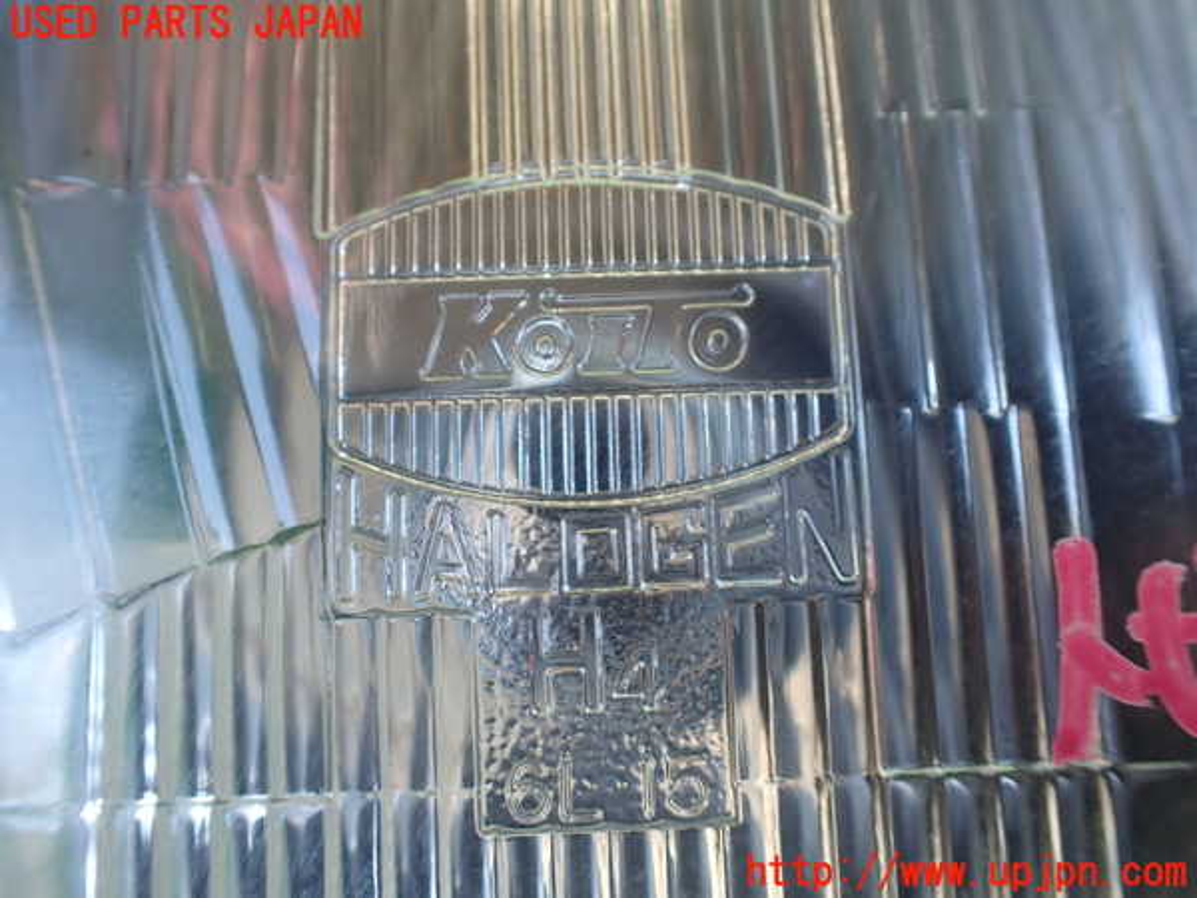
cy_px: 449
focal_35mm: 30
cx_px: 598
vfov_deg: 46.8
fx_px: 1037
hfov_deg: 60.0
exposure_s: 1/125
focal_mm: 5.4
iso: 160
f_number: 2.3
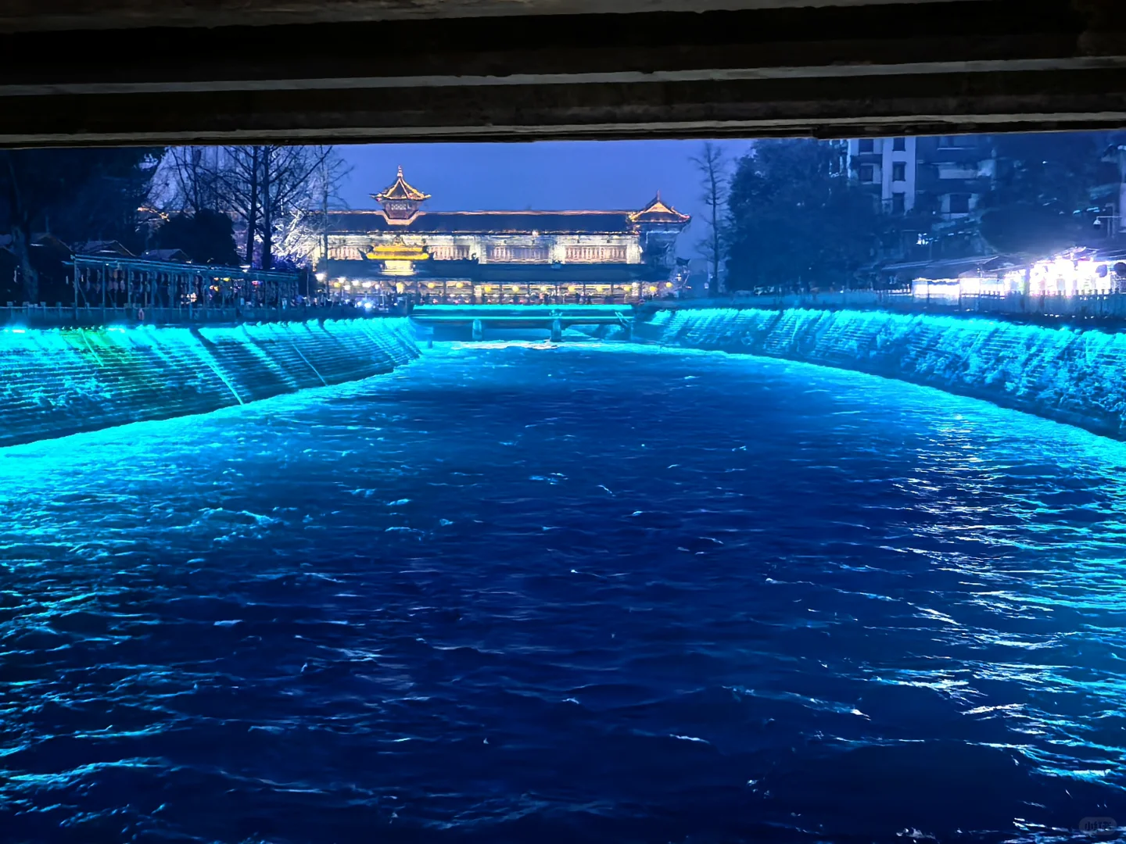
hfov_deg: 29.4
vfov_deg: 22.3
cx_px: 563
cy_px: 422
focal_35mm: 66
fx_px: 2147
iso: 320
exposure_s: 1/33.3
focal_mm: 5.75
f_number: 1.4
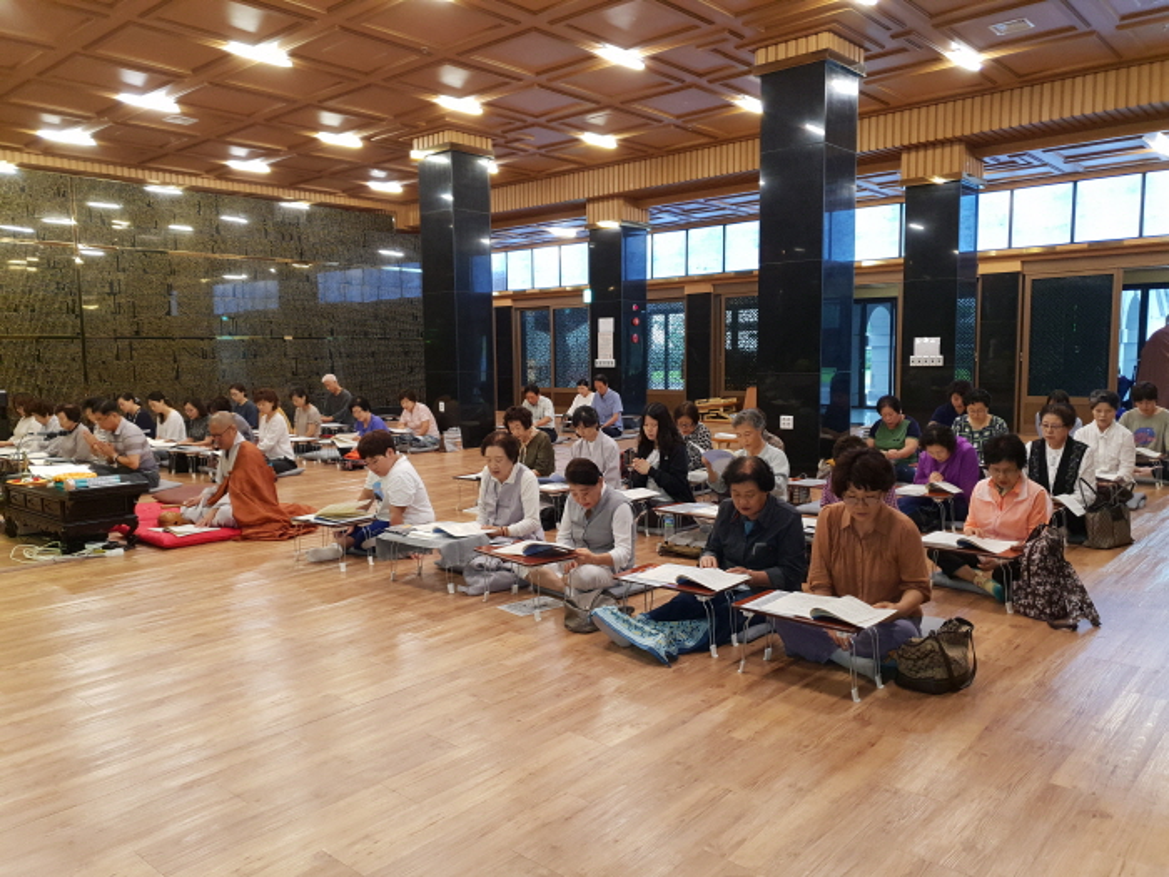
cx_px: 584
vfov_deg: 53.1
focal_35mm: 26
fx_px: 878
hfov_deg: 67.3
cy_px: 438
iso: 125
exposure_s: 1/24
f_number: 1.5
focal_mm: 4.3
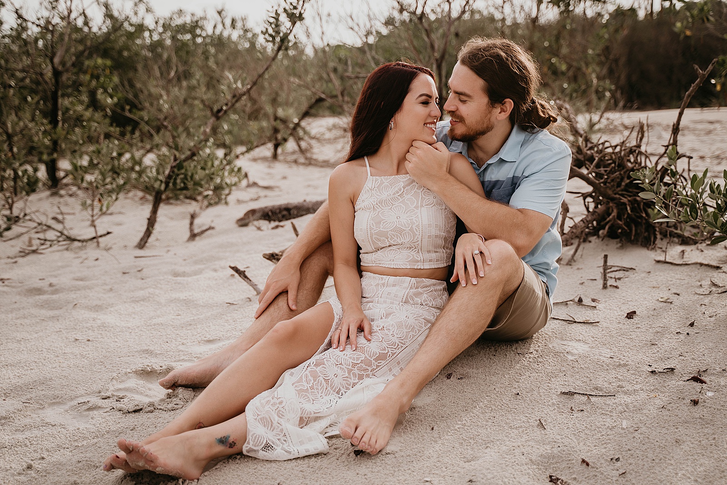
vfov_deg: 28.7
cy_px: 242
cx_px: 364
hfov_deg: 41.9
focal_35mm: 47
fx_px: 949
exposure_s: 1/400
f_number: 2.8
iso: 50
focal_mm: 47
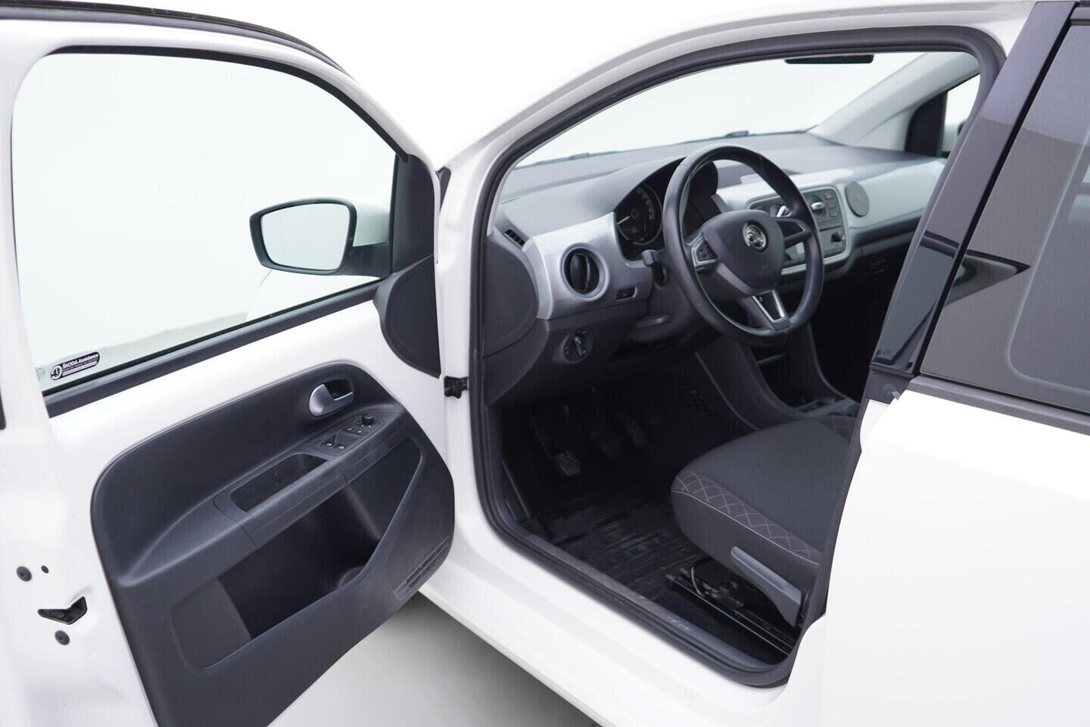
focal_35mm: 36
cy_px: 364
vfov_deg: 36.9
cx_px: 545
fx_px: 1090
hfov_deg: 53.1
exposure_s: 1/50
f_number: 3.2
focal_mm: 24
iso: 125
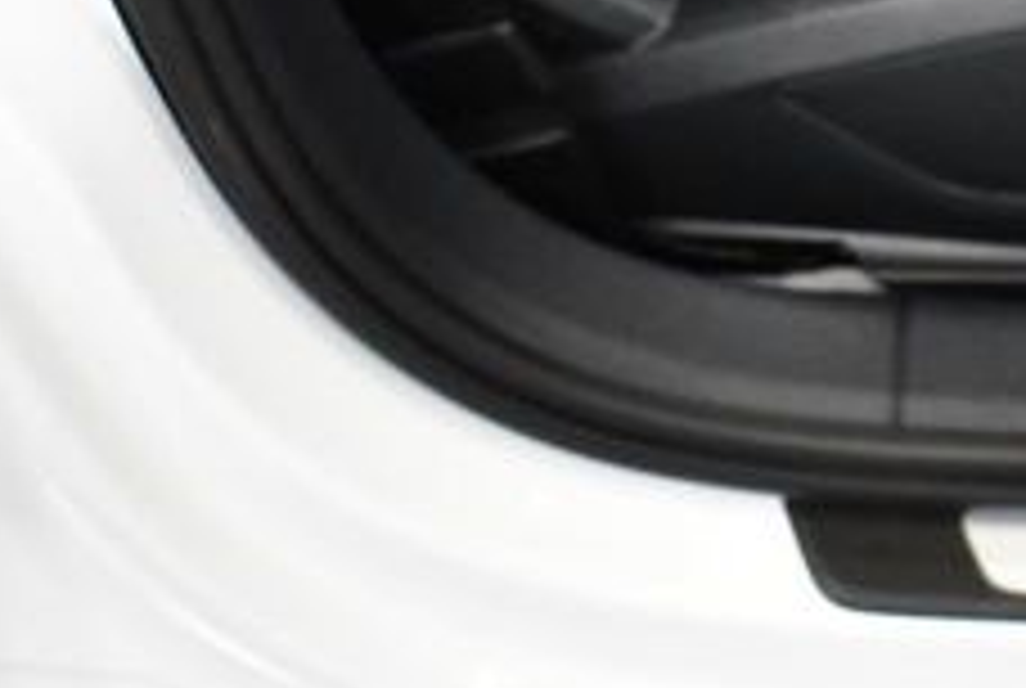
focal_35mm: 101
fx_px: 2884
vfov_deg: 13.6
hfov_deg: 19.3
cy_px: 317
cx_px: 1152
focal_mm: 18
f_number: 3.5
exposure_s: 1/125
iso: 2500
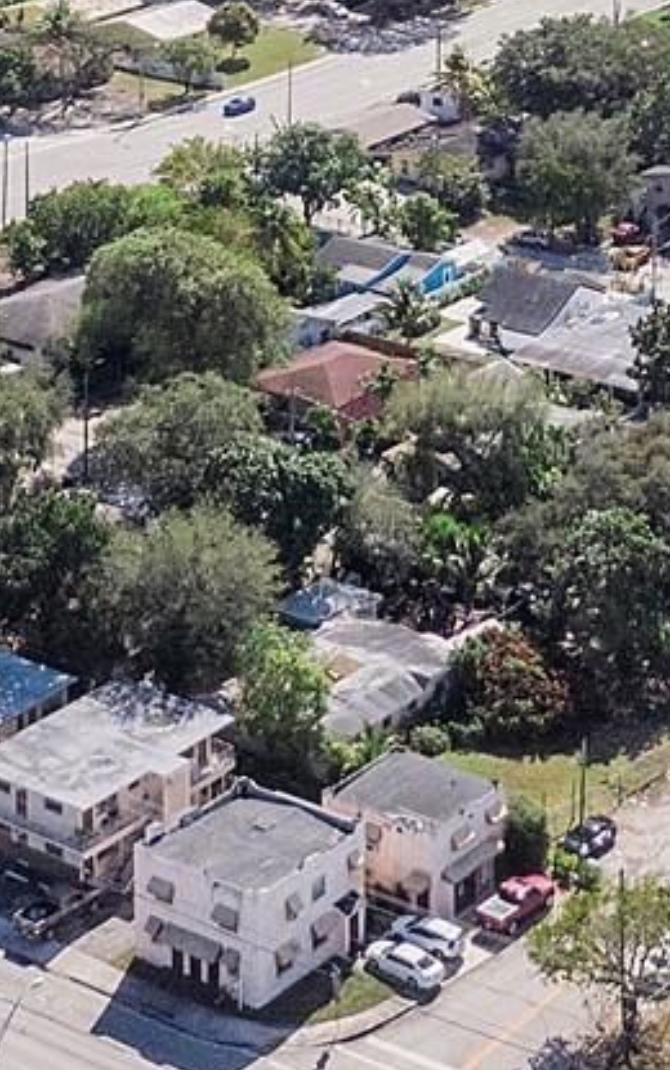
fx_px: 2858
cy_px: -300
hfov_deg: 13.4
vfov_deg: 19.6
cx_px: 317
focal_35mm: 98
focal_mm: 4.39
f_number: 2.8
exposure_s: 1/3200
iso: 100
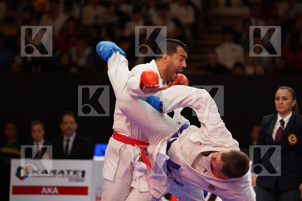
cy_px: 101
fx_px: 1686
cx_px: 151
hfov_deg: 10.2
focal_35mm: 201
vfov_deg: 6.8
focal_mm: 200
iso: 6400
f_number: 2.8
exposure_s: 1/1000
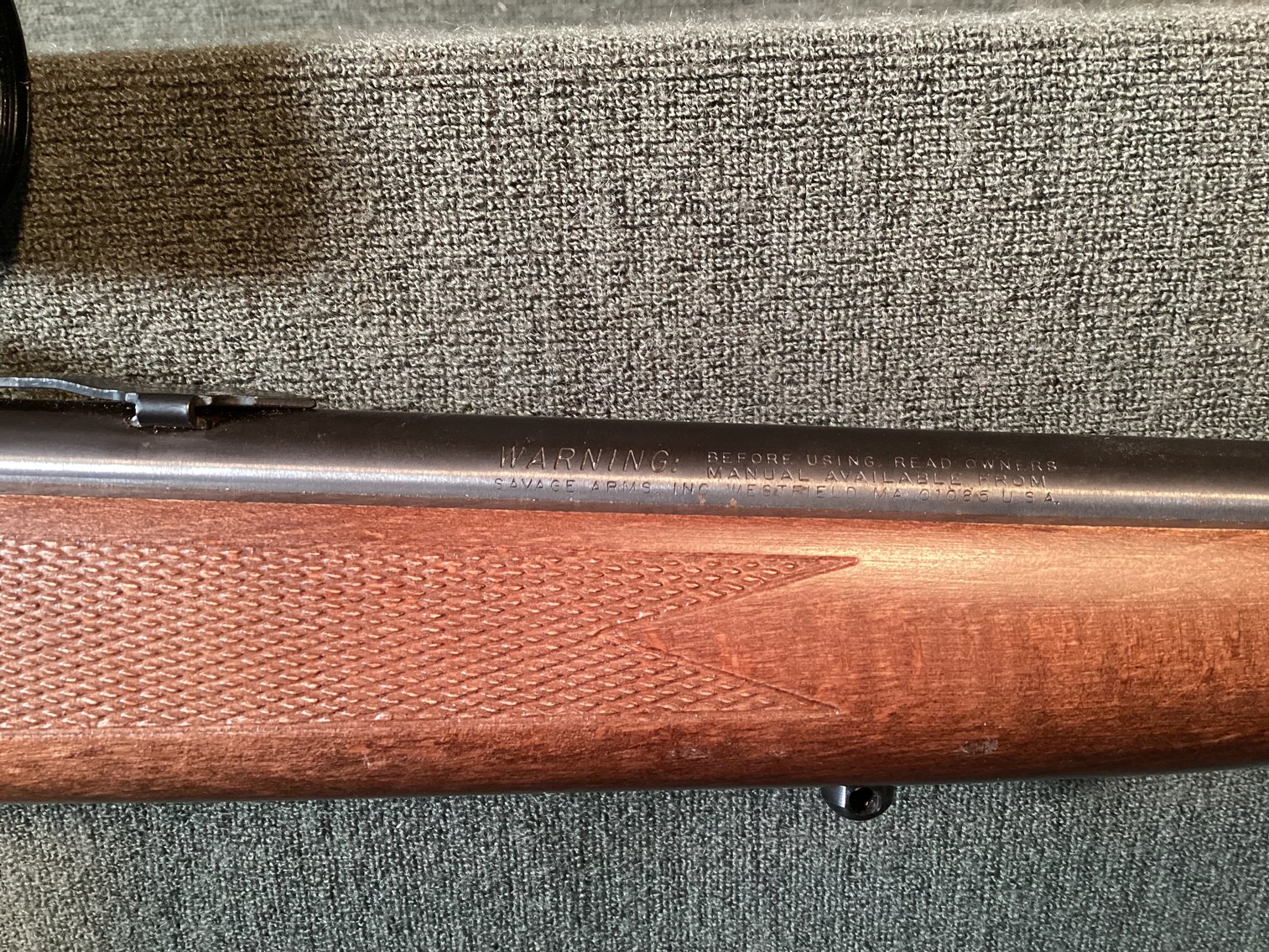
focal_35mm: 31
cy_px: 476
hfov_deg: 58.3
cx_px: 634
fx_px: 1137
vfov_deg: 45.4
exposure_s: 1/40
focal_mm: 3.3
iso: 320
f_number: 2.4
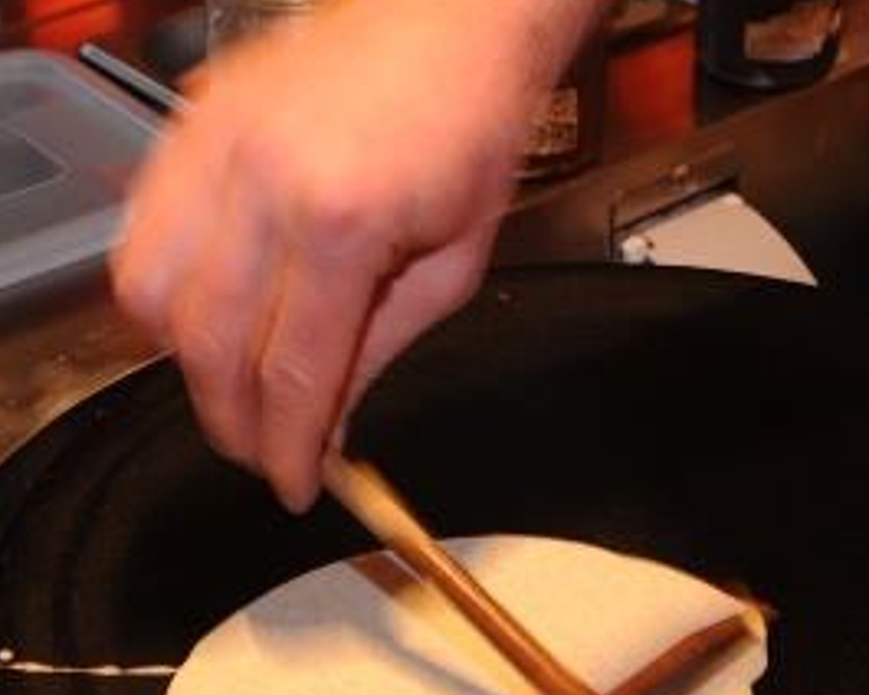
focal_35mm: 95
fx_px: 2443
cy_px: 600
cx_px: 498
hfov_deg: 20.2
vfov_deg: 16.0
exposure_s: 1/8
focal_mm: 42
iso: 200
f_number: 6.3
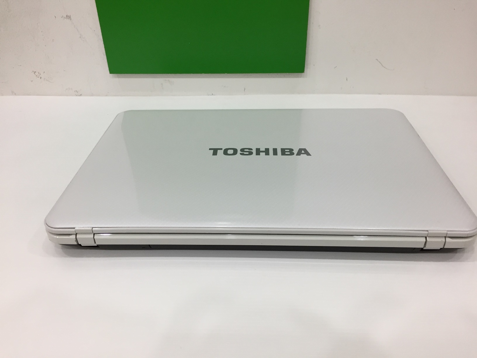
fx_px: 400
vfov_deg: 48.2
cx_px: 238
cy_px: 179
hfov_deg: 61.7
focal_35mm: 29
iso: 40
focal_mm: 4.15
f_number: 2.2
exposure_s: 1/33
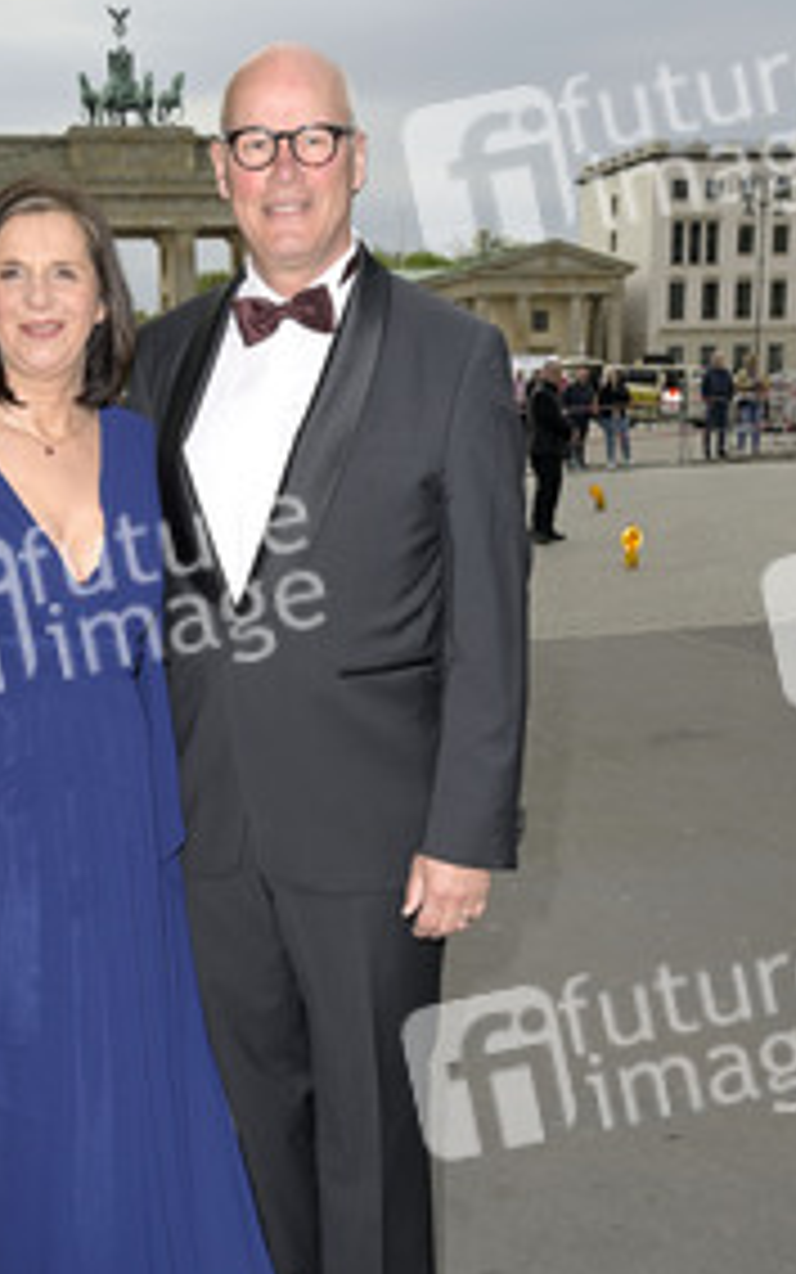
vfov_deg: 40.6
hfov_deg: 26.1
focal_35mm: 49
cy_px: 828
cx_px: 225
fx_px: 1700
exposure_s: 1/250
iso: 500
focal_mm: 34
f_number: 8
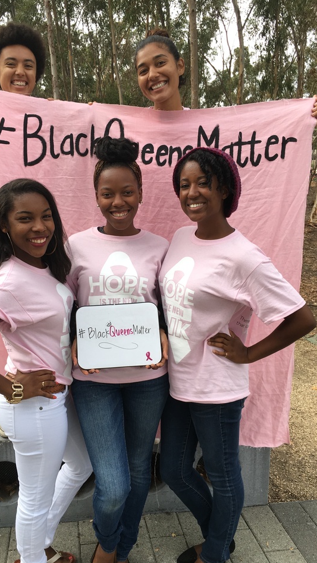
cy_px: 284
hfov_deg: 36.5
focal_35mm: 32
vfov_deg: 61.0
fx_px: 478
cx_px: 121
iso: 25
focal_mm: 4.15
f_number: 2.2
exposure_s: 1/178
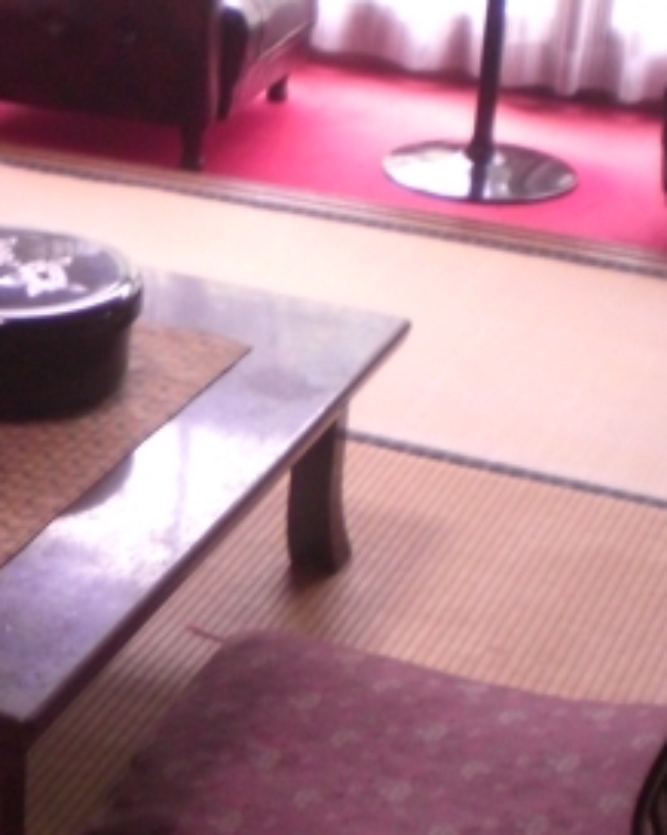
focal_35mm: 87
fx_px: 2149
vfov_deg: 21.8
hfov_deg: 17.1
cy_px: 603
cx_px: -70
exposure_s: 1/40
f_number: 3.1
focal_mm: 6.3
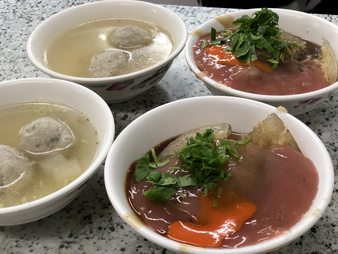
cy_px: 127
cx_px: 169
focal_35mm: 52
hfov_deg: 36.8
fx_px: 508
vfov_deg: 28.0
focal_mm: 6
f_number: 2.4
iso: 100
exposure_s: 1/30
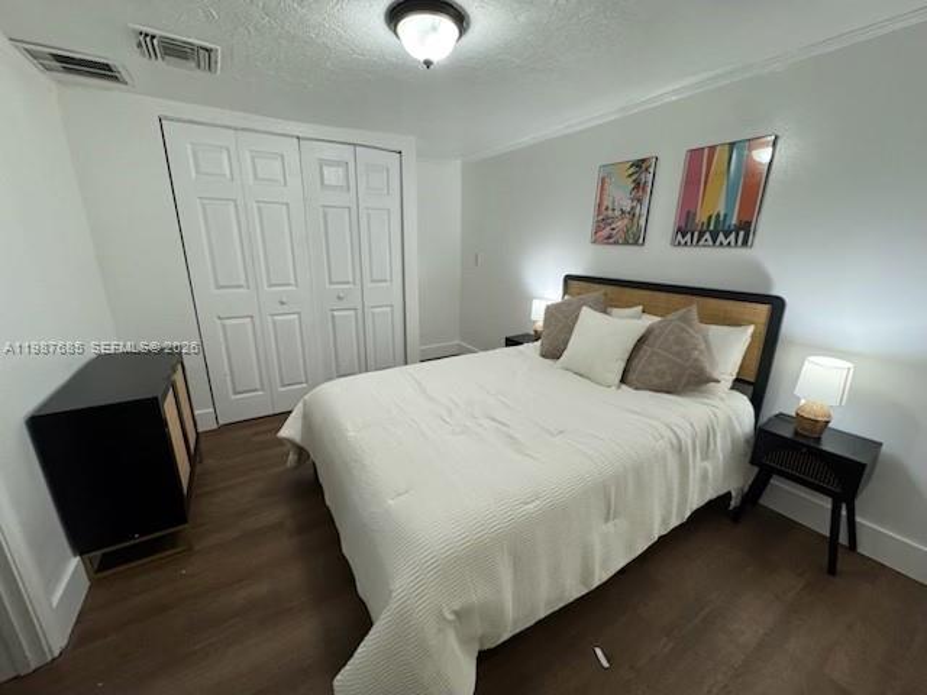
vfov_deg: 85.7
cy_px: 348
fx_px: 375
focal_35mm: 14
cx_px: 464
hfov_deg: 102.1
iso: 320
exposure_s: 1/120
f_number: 2.2
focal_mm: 2.22
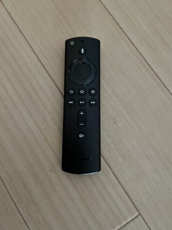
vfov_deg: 63.4
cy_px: 108
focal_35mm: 28
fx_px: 186
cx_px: 83
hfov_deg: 49.7
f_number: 1.6
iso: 800
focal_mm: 5.1
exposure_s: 1/25
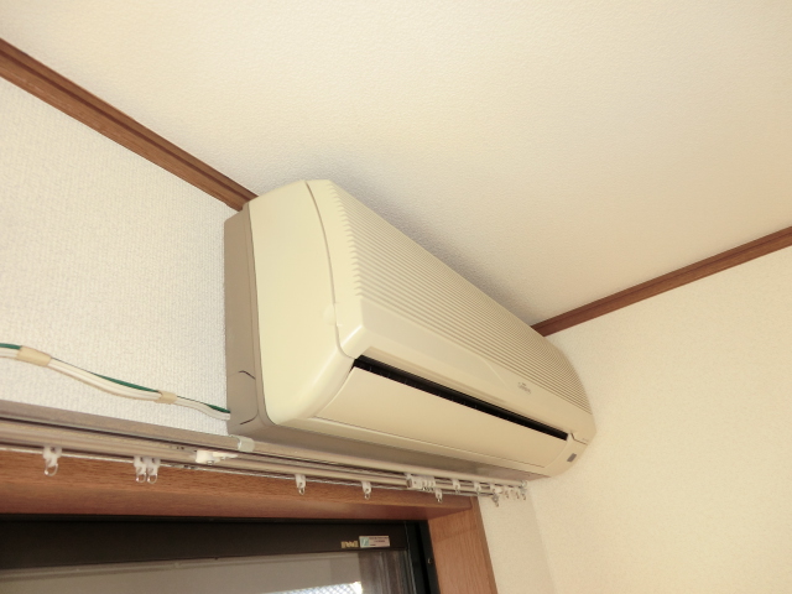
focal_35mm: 24
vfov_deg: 56.8
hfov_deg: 71.6
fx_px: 549
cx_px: 396
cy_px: 297
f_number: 3.2
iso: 80
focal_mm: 4.3
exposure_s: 1/60
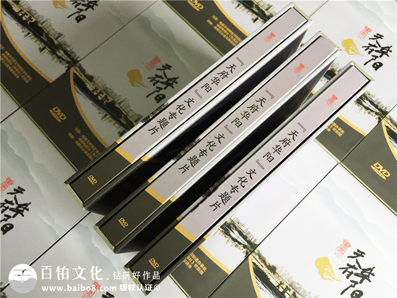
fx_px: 332
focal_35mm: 29
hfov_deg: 61.7
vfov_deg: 48.2
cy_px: 149
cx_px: 198
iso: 50
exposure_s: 1/33
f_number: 2.2
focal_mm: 4.15
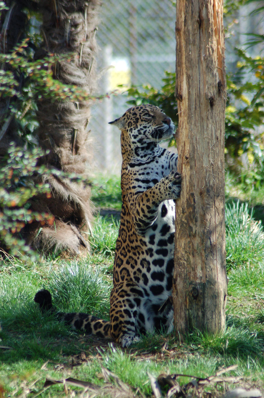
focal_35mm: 450
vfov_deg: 4.6
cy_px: 199
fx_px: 4958
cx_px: 132
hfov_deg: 3.0
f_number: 5.6
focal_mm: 300
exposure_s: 1/500
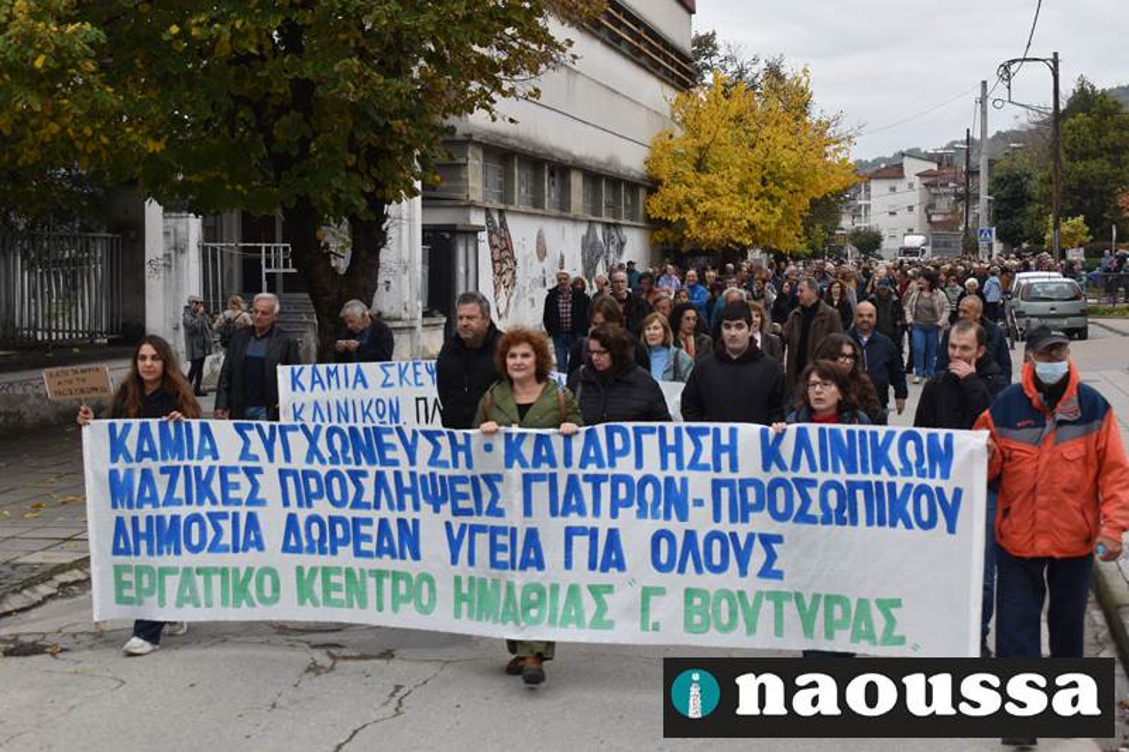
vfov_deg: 23.8
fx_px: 1787
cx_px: 564
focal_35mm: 57
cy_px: 376
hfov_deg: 35.1
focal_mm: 38
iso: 200
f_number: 7.1
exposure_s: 1/250
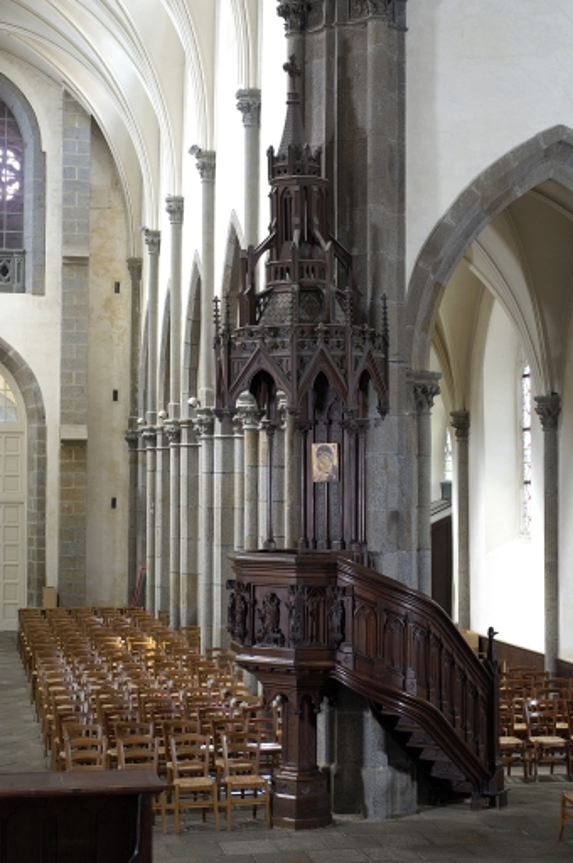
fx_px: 1436
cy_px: 432
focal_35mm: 60
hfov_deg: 22.6
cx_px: 286
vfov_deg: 33.4
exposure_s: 1/2
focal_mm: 40
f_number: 8
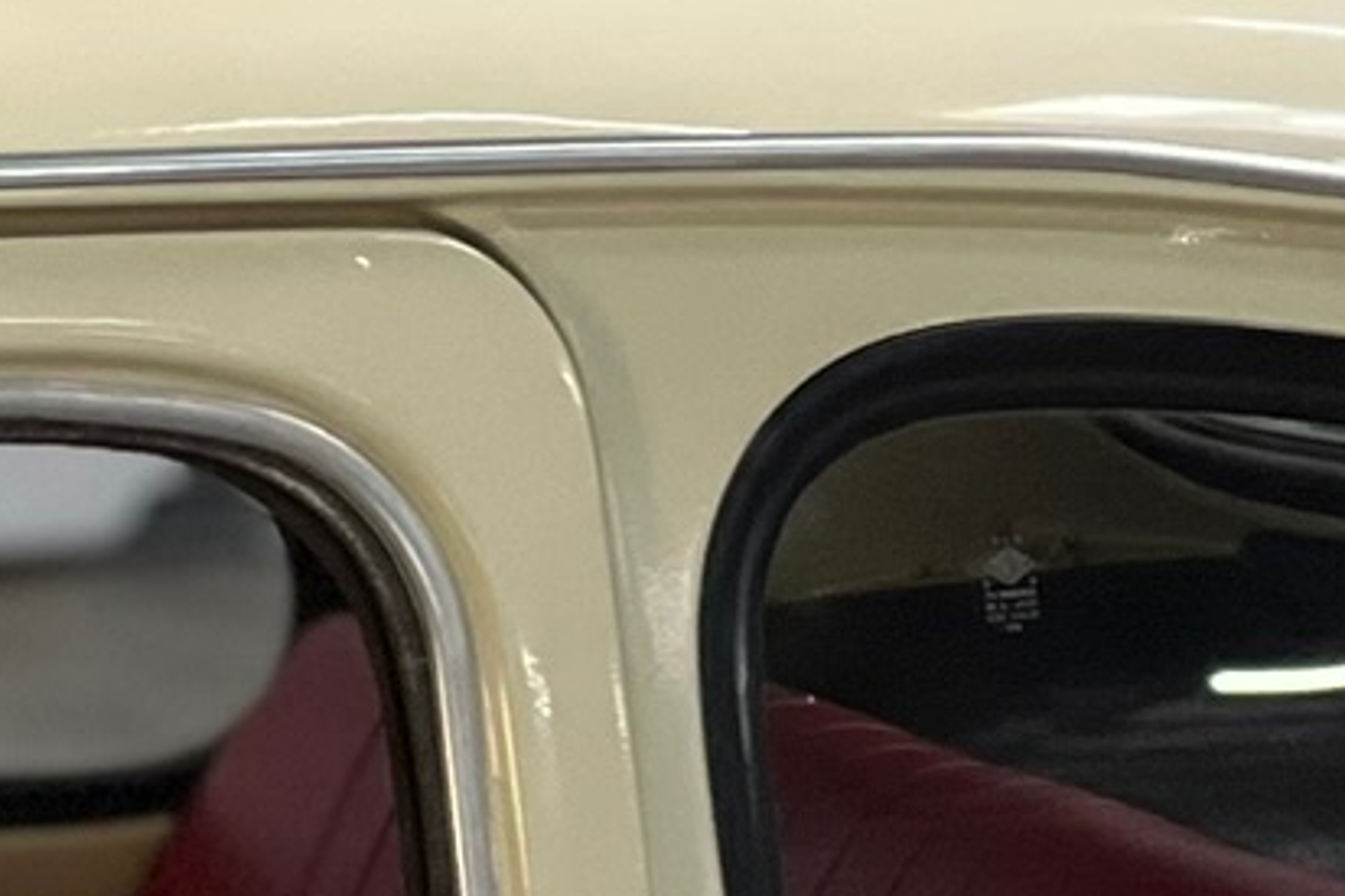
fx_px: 14826
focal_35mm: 397
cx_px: -801
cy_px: 264
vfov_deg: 3.5
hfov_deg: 5.1
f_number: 2.8
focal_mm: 9
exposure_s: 1/33
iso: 250
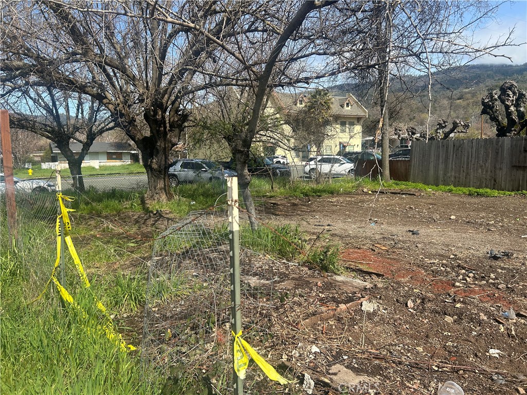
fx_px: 396
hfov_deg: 67.3
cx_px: 264
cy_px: 198
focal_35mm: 26
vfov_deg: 53.1
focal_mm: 5.7
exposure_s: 1/2695
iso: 50
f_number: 1.5
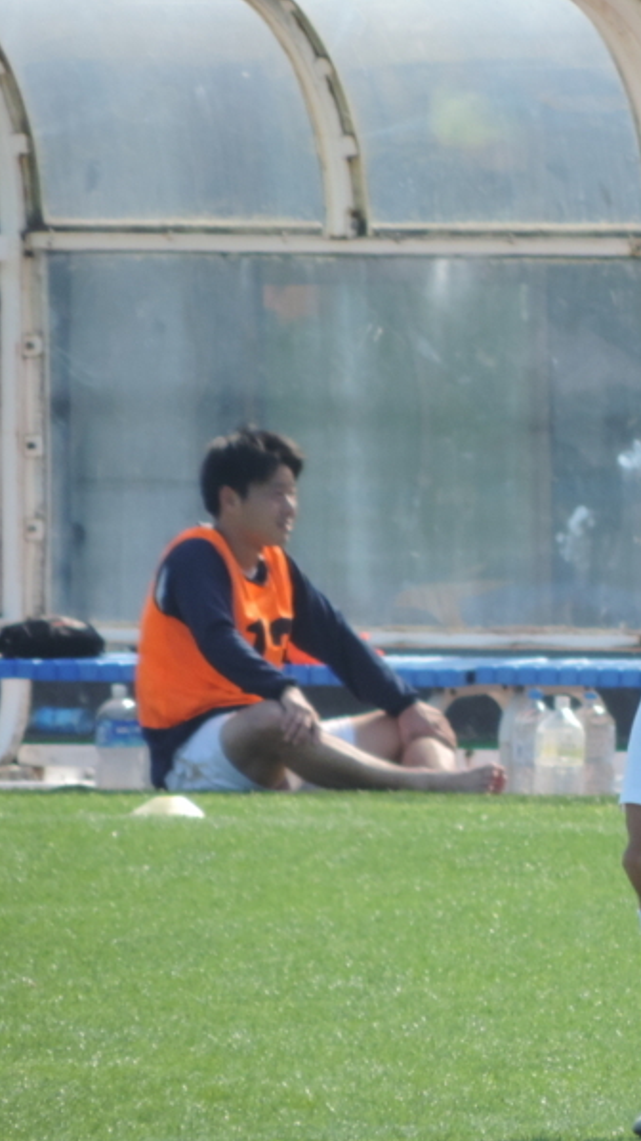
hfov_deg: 0.8
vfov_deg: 1.5
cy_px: 570
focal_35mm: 1458
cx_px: 578
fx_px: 44093
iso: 320
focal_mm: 180
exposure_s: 1/500
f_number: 5.9
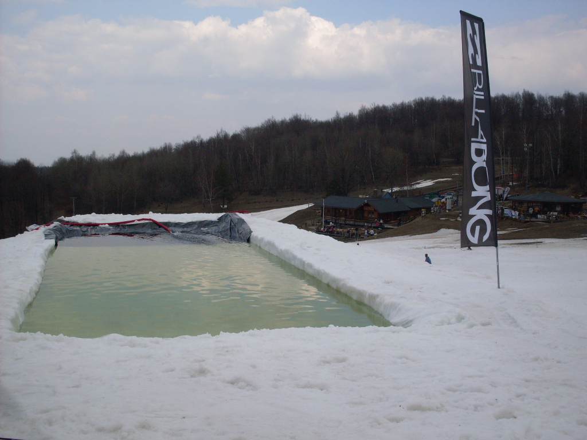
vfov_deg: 37.7
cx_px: 294
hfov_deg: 49.0
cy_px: 220
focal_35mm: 38
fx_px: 644
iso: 80
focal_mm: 6.3
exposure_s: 1/250
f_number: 8.4
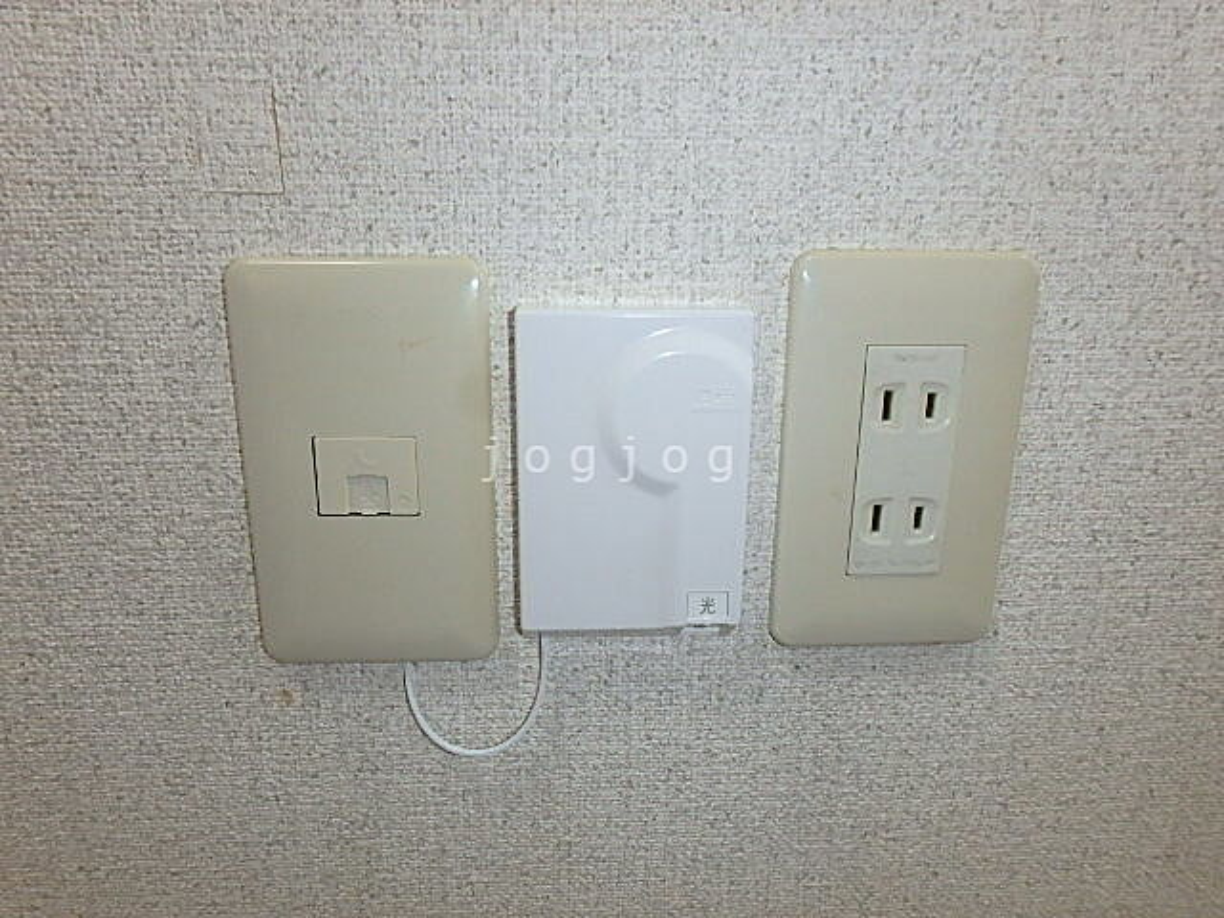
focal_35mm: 21
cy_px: 459
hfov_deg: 79.0
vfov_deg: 63.4
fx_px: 743
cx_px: 612
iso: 400
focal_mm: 3.7
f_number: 6
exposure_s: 1/30
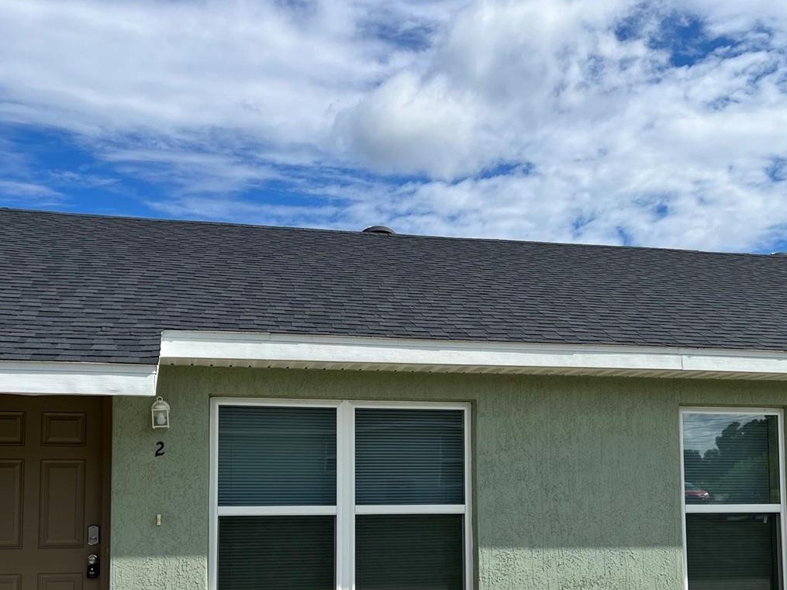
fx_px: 932
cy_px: 443
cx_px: 403
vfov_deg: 34.4
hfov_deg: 45.8
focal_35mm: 41
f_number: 1.5
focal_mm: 5.7
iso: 50
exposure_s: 1/5882
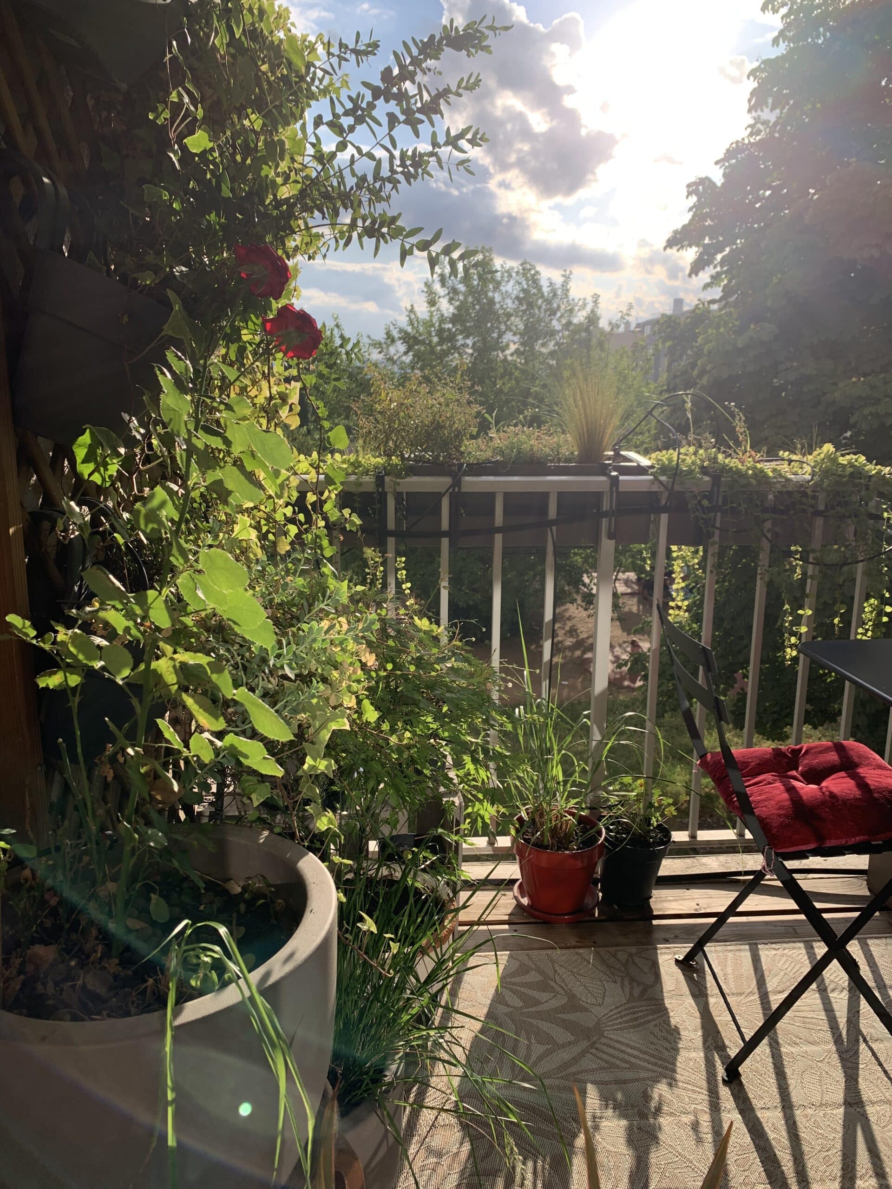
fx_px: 893
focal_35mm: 26
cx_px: 446
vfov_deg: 67.3
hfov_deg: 53.1
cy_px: 594
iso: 25
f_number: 1.8
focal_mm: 4.25
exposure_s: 1/1513
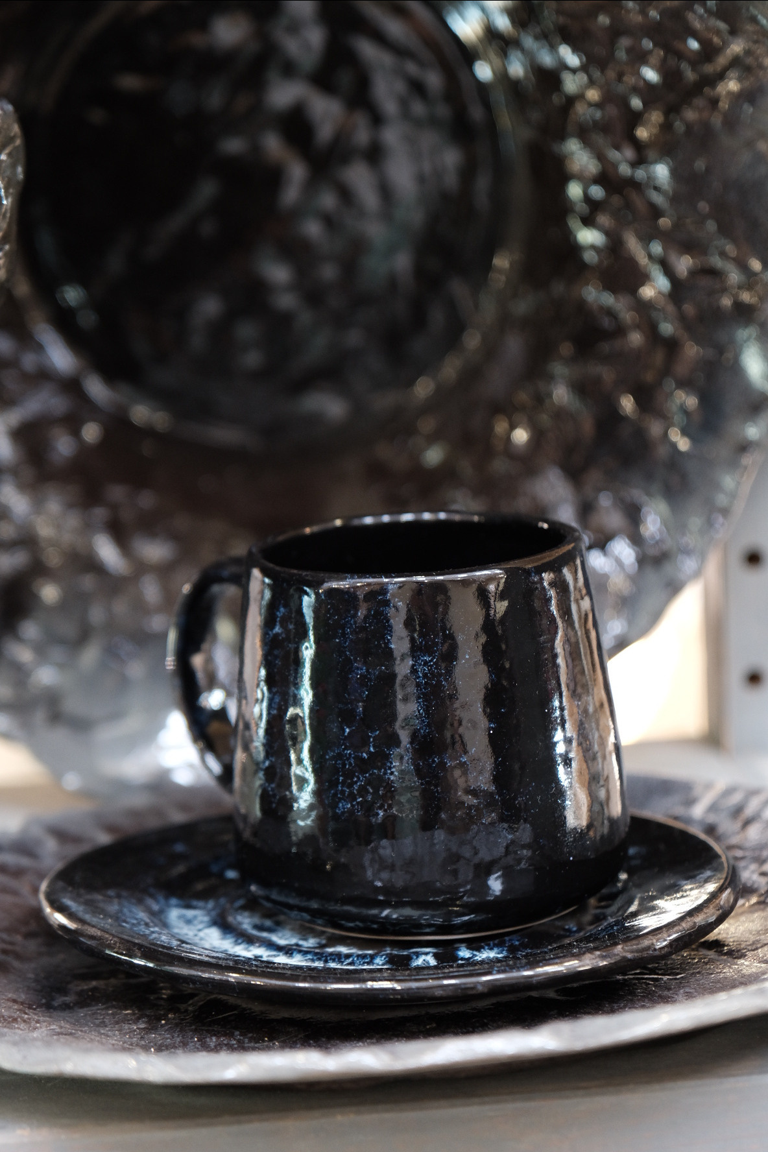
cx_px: 384
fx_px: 3456
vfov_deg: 18.9
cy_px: 576
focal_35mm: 108
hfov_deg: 12.7
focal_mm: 72.1
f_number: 4
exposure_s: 1/8
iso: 1250
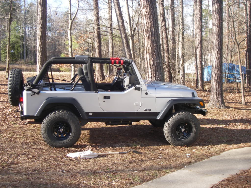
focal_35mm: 44
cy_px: 94
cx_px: 126
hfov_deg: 42.9
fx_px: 319
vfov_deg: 32.9
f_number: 3.4
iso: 80
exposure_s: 1/160
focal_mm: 7.3
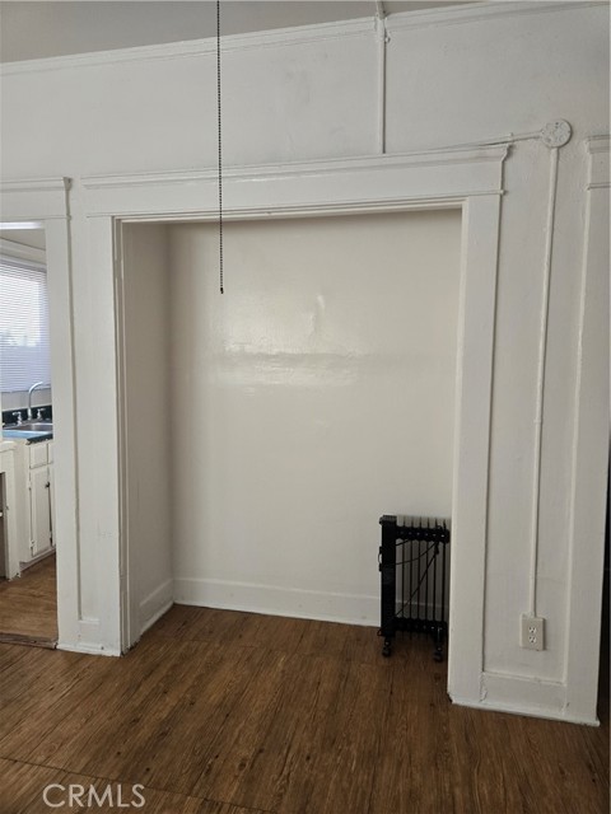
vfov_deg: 73.9
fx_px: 541
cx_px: 306
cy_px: 407
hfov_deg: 58.9
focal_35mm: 23
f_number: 1.8
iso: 200
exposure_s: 1/180
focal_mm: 5.4
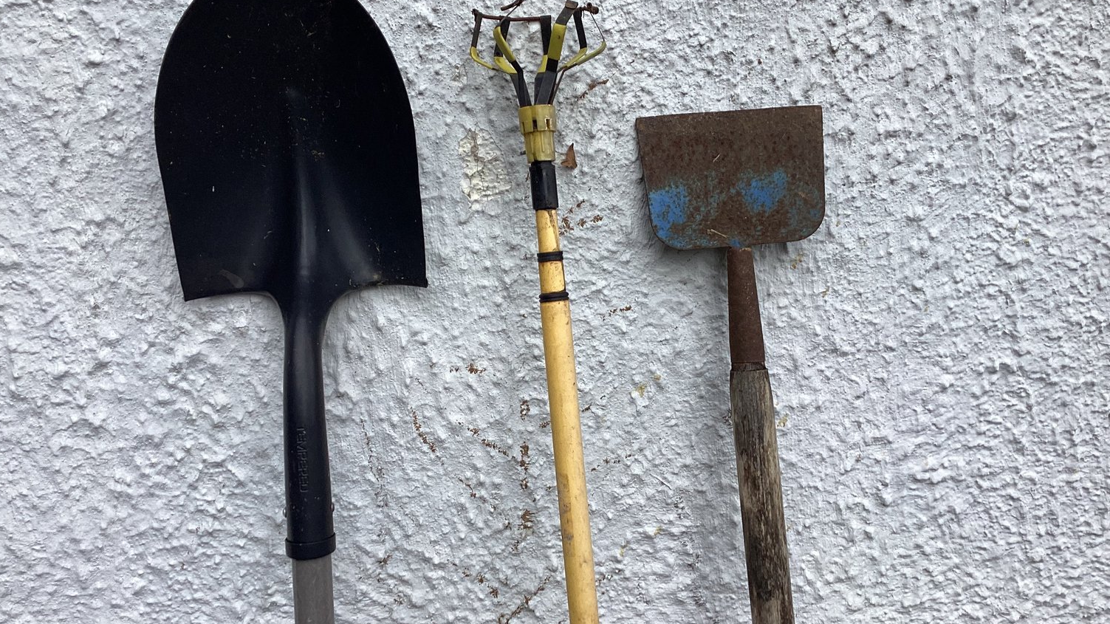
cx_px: 554
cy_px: 280
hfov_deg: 58.0
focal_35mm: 34
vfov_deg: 34.6
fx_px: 1001
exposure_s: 1/354
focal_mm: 3.3
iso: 25
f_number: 2.4
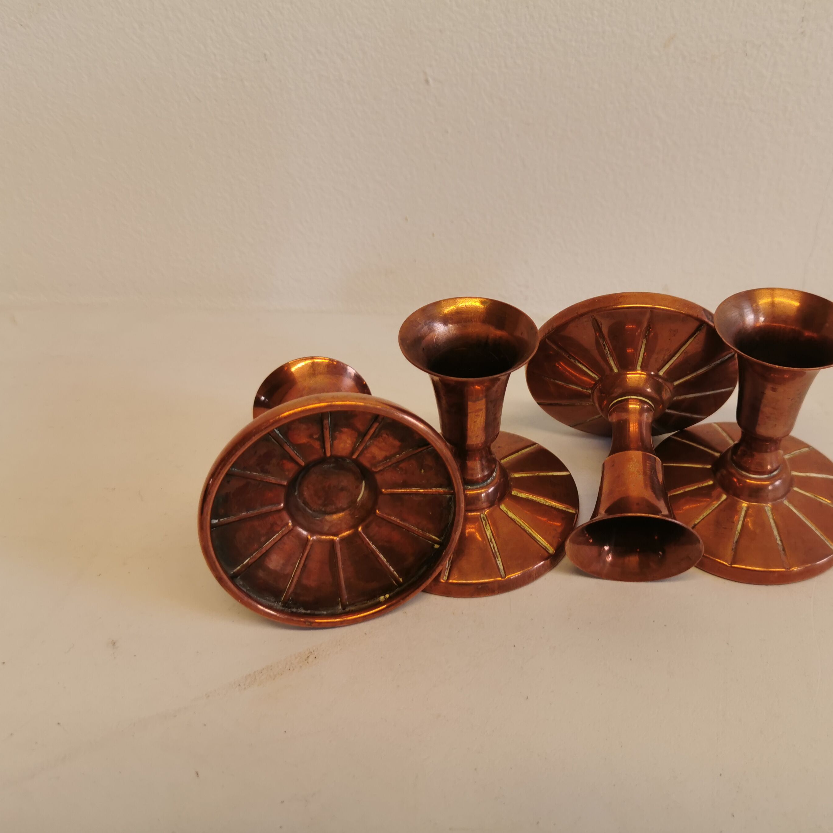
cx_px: 518
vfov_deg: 51.1
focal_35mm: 32
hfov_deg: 50.6
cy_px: 417
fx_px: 871
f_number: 1.6
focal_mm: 5.56
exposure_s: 1/104
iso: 50
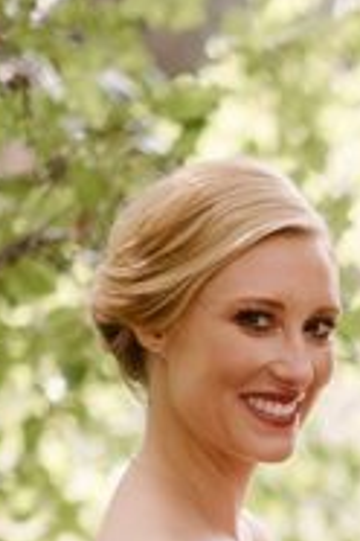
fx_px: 7019
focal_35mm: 468
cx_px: 949
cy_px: 1012
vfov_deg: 4.4
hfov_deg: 2.9
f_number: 1.8
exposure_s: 1/800
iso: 250
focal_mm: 85
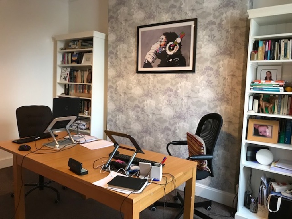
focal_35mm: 28
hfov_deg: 63.4
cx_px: 146
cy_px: 110
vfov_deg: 49.7
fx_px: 236
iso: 100
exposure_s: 1/17
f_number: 1.8
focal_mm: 3.99
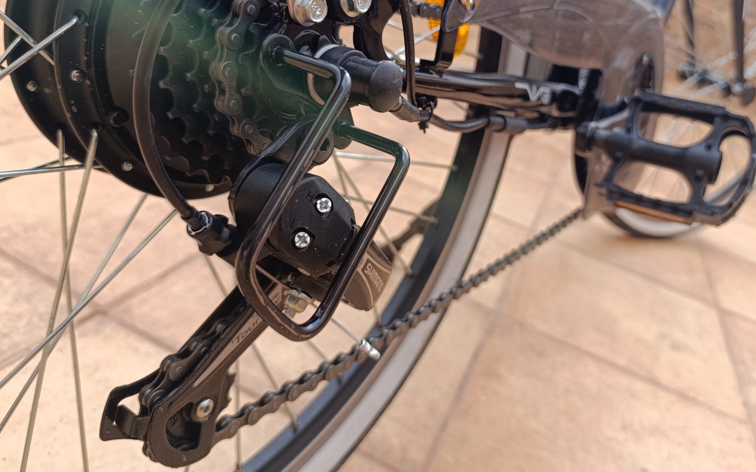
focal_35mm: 29
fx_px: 598
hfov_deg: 64.5
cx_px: 415
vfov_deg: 42.5
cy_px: 156
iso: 50
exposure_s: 1/147
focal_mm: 6.14
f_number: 1.6
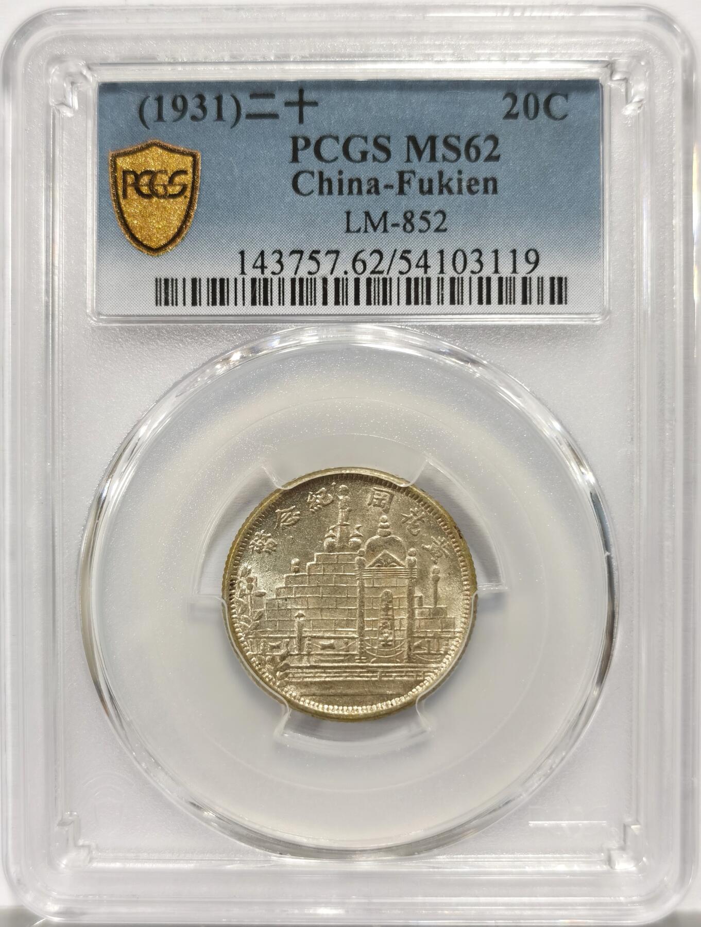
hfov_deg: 27.2
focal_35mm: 54
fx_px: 1451
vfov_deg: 35.4
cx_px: 350
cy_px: 464
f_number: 16
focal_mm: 5.56
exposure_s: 1/100
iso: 100
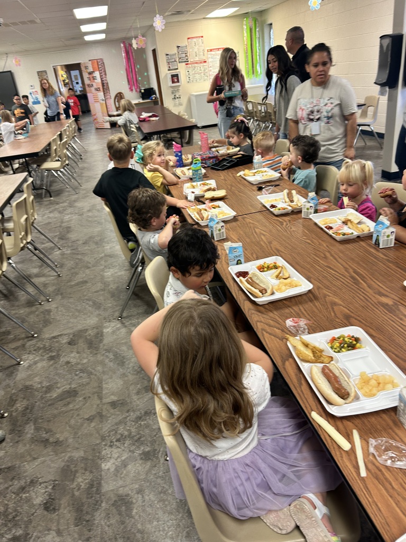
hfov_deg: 53.1
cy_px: 271
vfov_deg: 67.3
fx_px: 407
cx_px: 203
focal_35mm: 26
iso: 80
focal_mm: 5.7
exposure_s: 1/67
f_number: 1.5
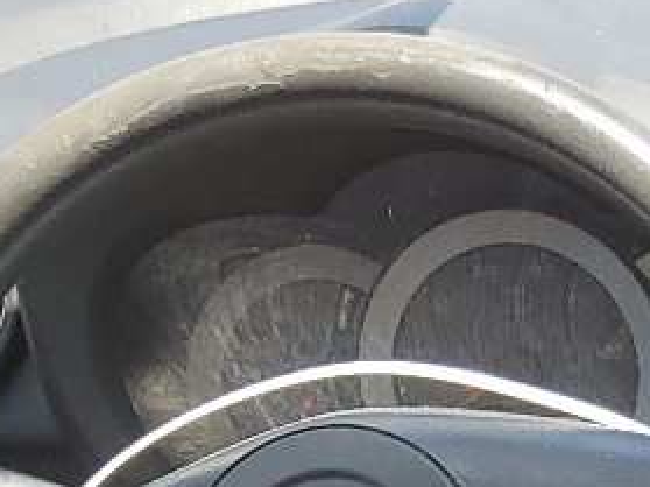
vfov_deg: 8.9
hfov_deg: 12.1
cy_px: 1198
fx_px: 2797
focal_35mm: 149
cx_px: 1211
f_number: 1.5
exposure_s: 1/455
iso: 50
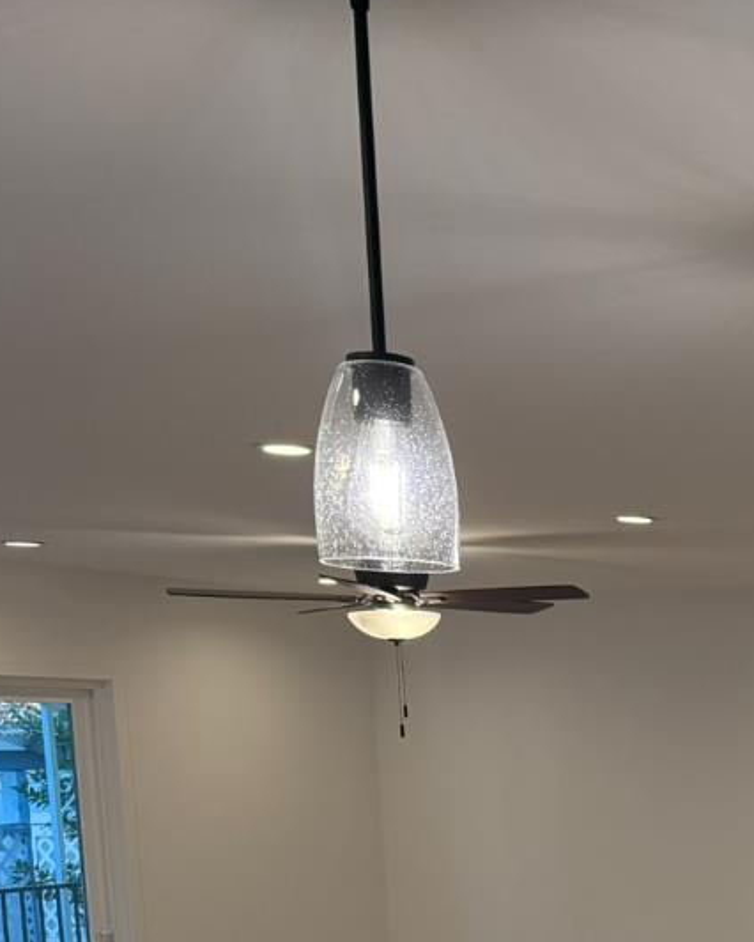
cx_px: 1216
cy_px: 962
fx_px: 1840
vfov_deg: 27.0
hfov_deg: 19.4
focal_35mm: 66
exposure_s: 1/220
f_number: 1.78
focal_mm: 6.76
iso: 160
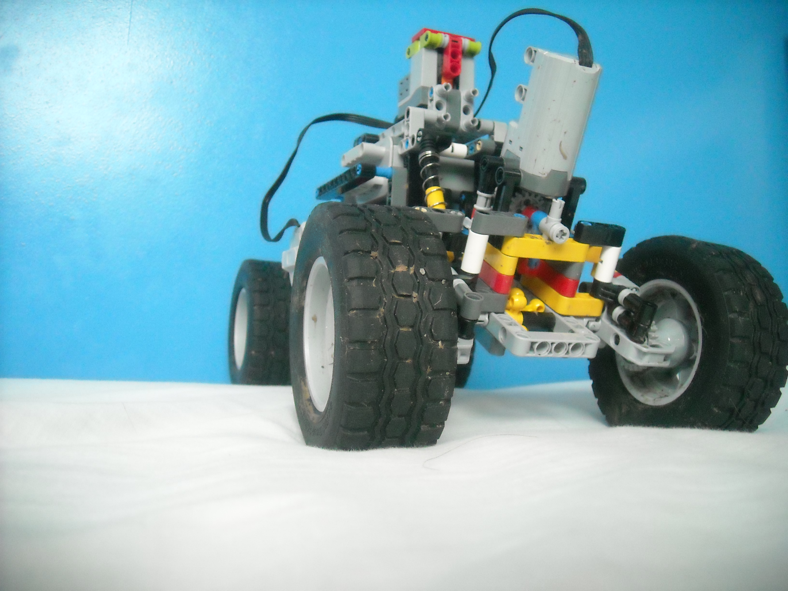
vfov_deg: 40.7
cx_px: 394
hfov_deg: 52.6
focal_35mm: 35
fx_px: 797
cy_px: 296
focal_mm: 5.7
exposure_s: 1/8
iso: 702
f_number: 2.8
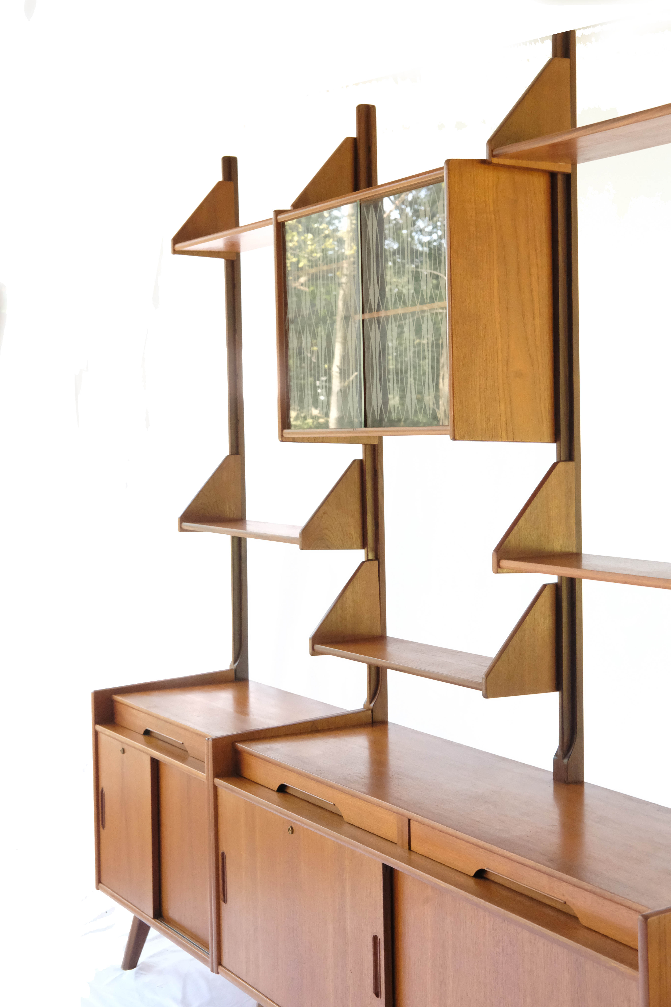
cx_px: 336
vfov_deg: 37.5
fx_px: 1482
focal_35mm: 53
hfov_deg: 25.5
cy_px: 504
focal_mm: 35
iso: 8000
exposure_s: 1/125
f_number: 8
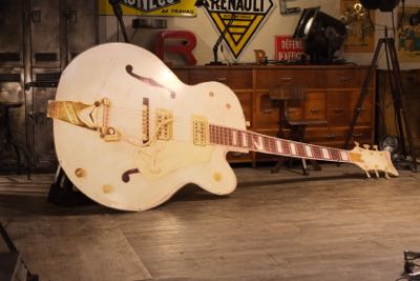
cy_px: 140
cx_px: 210
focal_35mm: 53
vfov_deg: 25.5
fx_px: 619
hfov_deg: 37.5
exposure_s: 1/125
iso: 2000
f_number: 5
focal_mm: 35
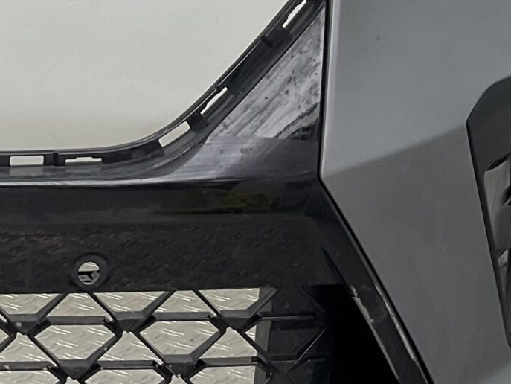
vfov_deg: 13.5
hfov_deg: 16.7
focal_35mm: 108
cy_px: 7
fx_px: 1595
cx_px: -224
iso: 16
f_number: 1.8
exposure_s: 1/120
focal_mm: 3
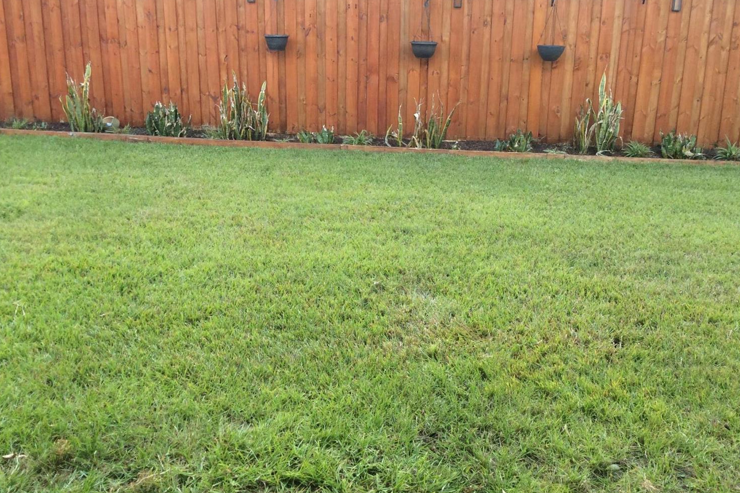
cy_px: 204
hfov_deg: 53.1
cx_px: 378
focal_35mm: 36
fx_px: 740
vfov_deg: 36.8
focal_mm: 3.3
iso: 32
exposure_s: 1/282
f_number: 2.4
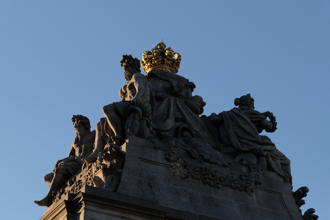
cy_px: 110
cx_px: 165
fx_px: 963
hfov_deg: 19.5
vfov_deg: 13.0
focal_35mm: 105
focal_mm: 70
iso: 160
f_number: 6.3
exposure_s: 1/210
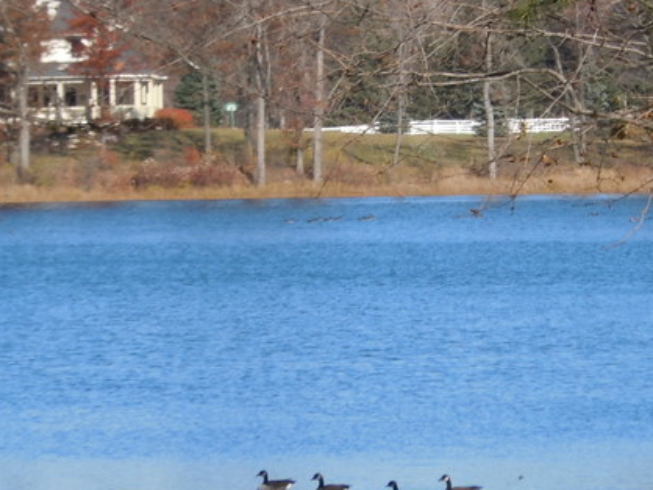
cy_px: 159
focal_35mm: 375
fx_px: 7078
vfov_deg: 4.0
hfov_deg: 5.3
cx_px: 417
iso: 100
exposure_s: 1/400
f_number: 5.6
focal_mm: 35
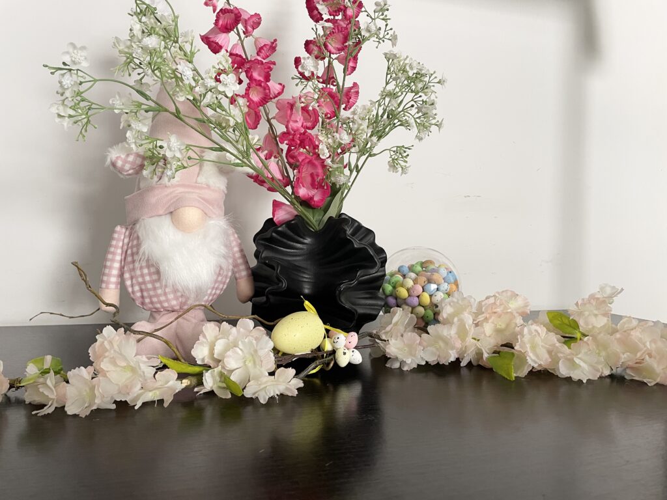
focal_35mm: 26
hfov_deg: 67.3
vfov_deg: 53.1
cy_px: 250
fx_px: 501
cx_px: 334
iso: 200
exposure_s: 1/60
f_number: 1.6
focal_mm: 4.2
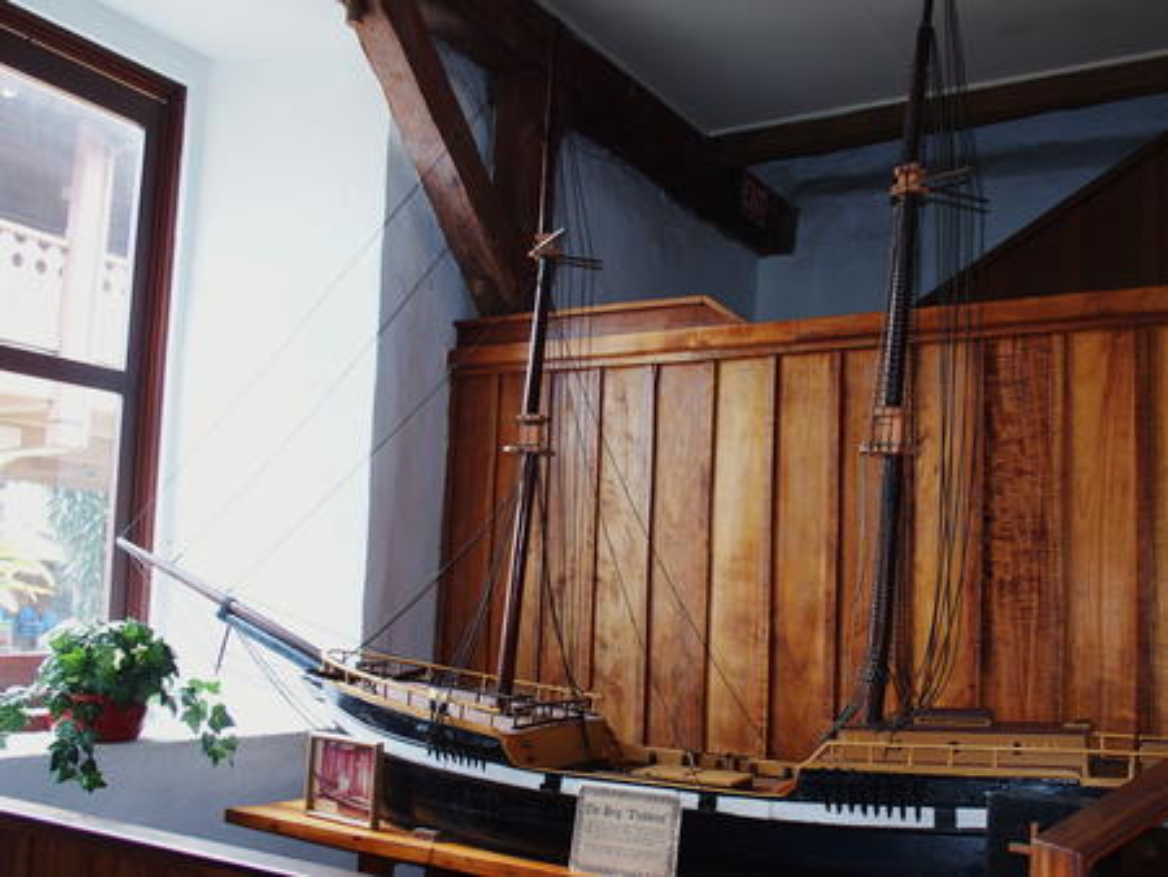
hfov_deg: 56.8
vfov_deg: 44.2
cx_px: 584
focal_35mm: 32
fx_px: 1080
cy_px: 438
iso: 200
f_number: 2.8
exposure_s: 1/30
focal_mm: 6.7
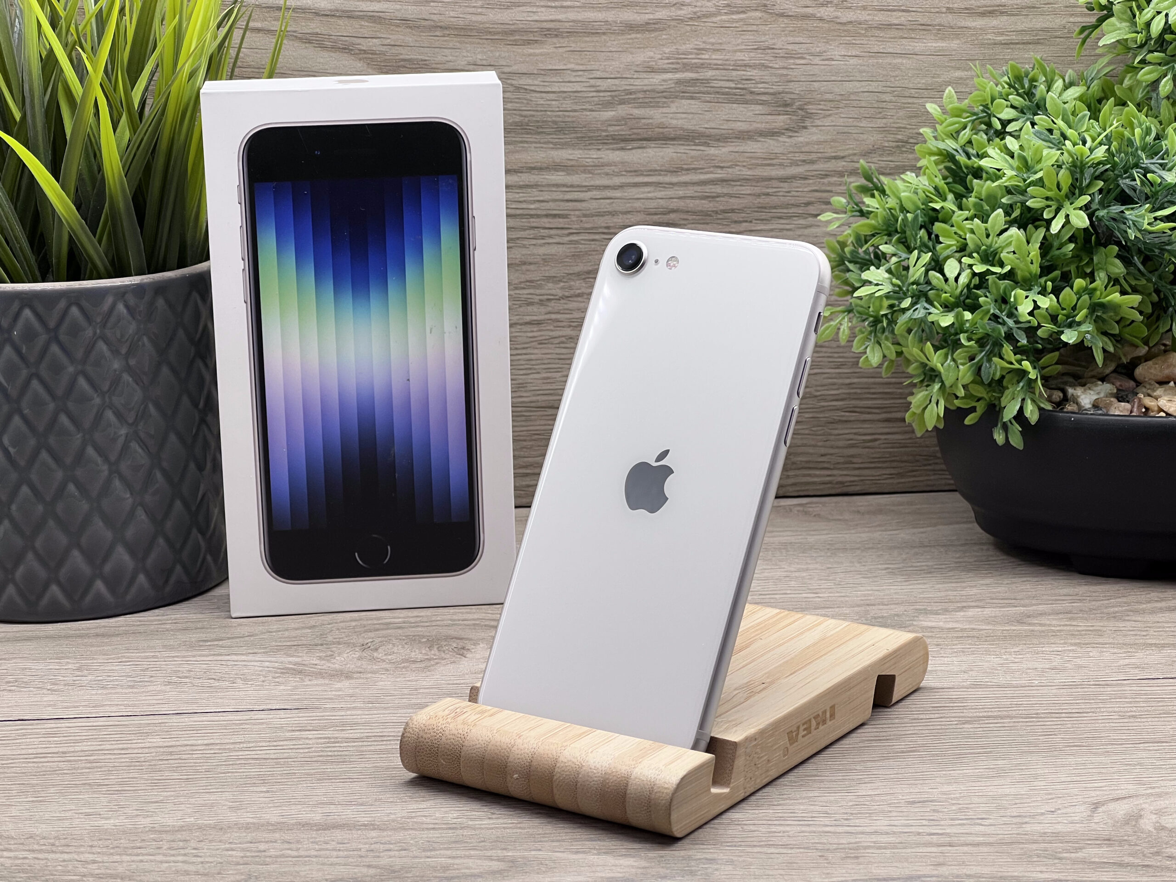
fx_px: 2616
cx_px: 588
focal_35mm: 77
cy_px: 441
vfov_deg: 19.1
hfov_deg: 25.3
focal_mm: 9
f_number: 2.8
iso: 64
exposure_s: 1/100
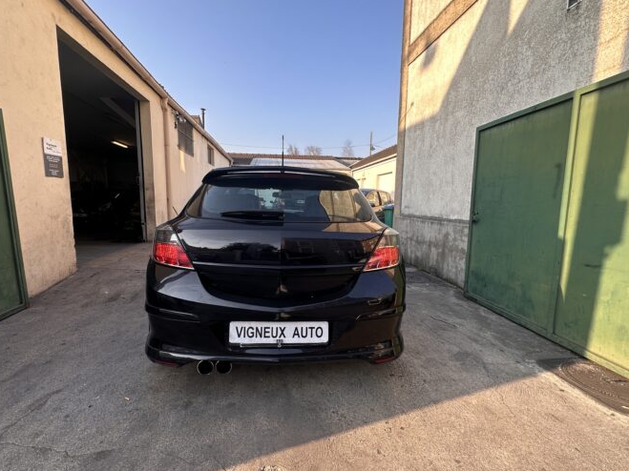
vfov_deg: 74.7
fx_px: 309
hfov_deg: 91.0
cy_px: 241
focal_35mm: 17
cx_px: 308
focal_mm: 2.22
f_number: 2.2
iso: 40
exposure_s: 1/302
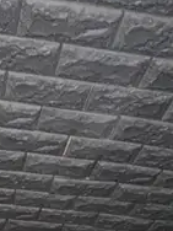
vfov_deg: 17.7
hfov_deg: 21.2
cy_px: 487
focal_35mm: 67
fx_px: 446
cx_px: 3
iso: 320
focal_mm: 2.22
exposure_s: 1/37
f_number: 2.2
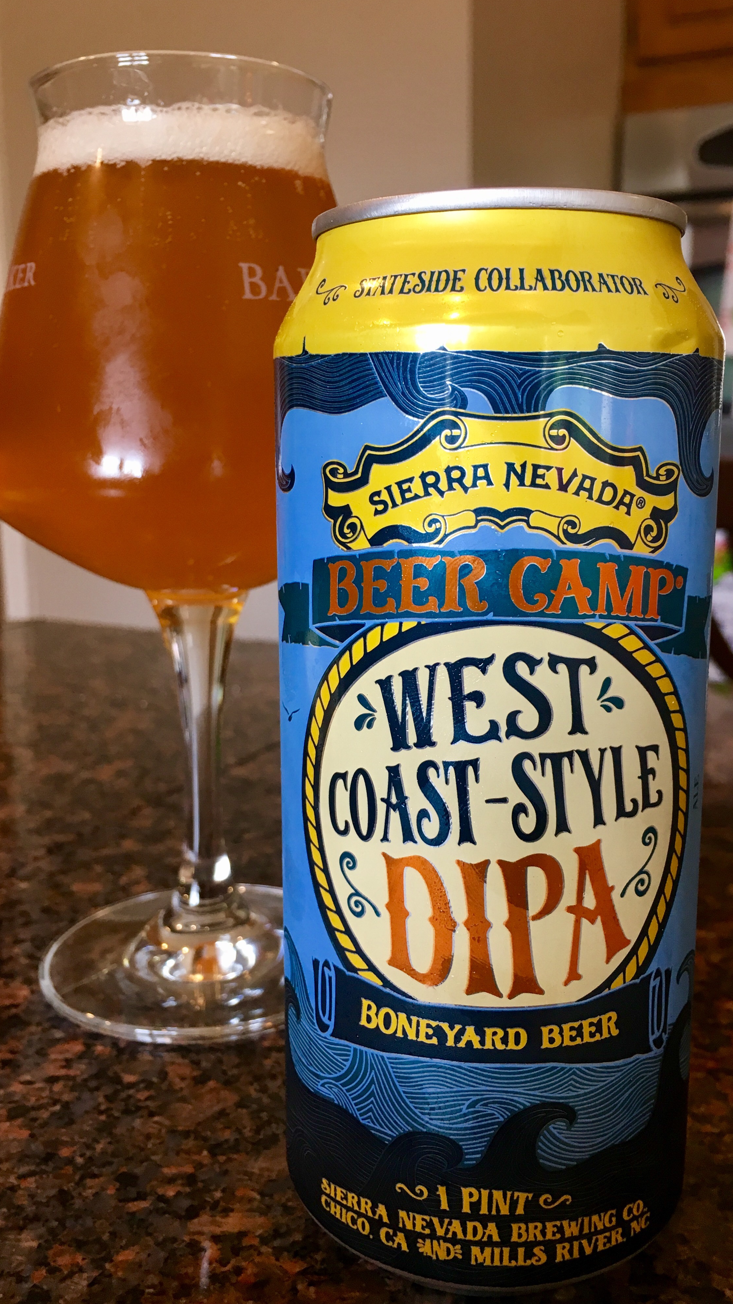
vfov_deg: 61.0
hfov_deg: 36.7
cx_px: 372
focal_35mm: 32
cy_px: 646
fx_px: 1106
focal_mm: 4.15
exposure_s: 1/30
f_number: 2.2
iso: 64
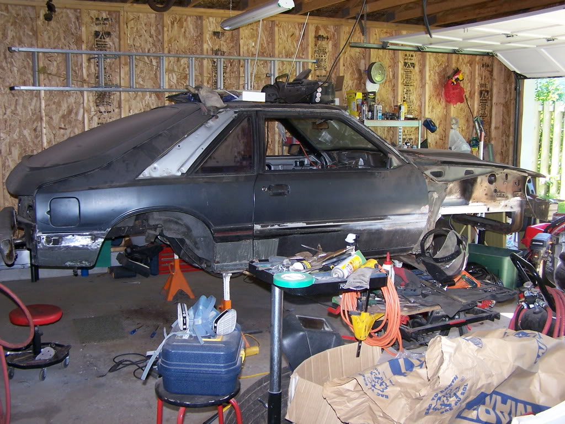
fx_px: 620
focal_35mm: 38
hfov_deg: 49.0
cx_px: 282
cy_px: 212
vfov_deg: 37.7
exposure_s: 1/60
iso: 140
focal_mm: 6.3
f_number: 2.8
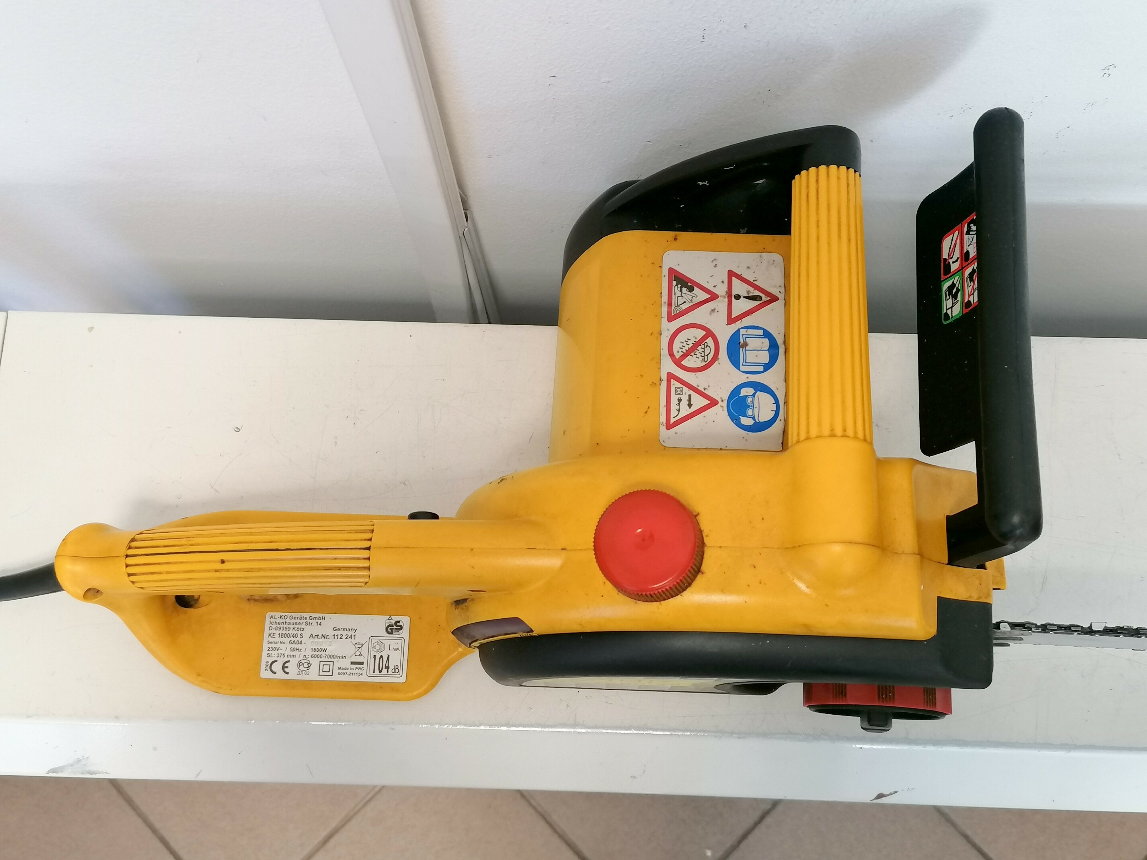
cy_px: 430
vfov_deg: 40.7
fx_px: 1160
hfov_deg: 52.6
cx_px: 574
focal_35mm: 35
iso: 200
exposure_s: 1/33.3
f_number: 1.8
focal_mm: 4.75
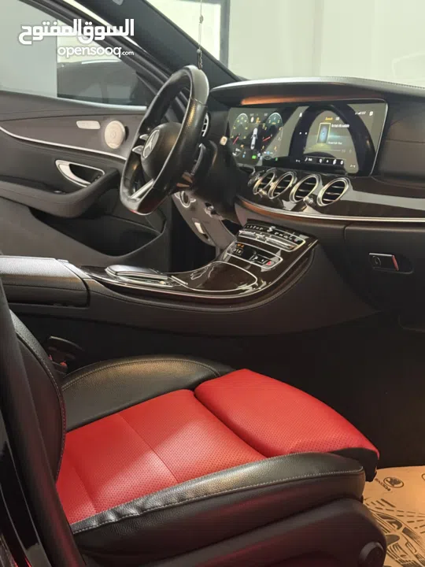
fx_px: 786
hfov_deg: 30.3
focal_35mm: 48
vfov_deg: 39.7
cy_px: 284
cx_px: 212
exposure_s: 1/25
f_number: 1.78
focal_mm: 6.76
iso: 640
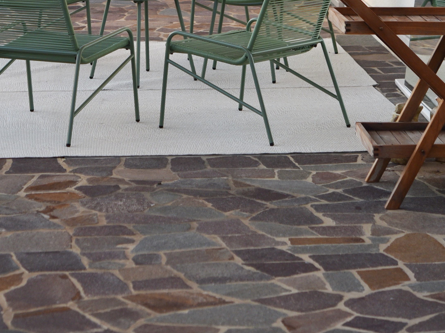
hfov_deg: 12.3
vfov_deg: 9.1
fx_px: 2057
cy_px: -111
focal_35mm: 160
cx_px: 112
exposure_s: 1/1250
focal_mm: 60
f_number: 3.5
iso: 250
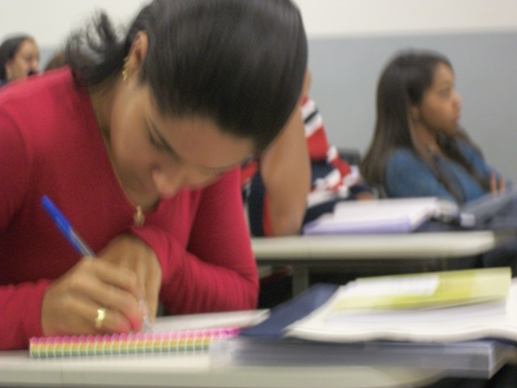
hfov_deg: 20.4
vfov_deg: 15.4
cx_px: 258
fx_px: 1434
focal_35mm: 96
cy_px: 194
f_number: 5.2
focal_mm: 17.1
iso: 250
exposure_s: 1/8
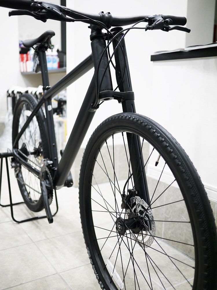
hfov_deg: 36.0
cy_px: 145
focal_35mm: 40
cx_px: 108
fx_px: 334
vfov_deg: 46.8
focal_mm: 20
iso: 160
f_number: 1.7
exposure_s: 1/80
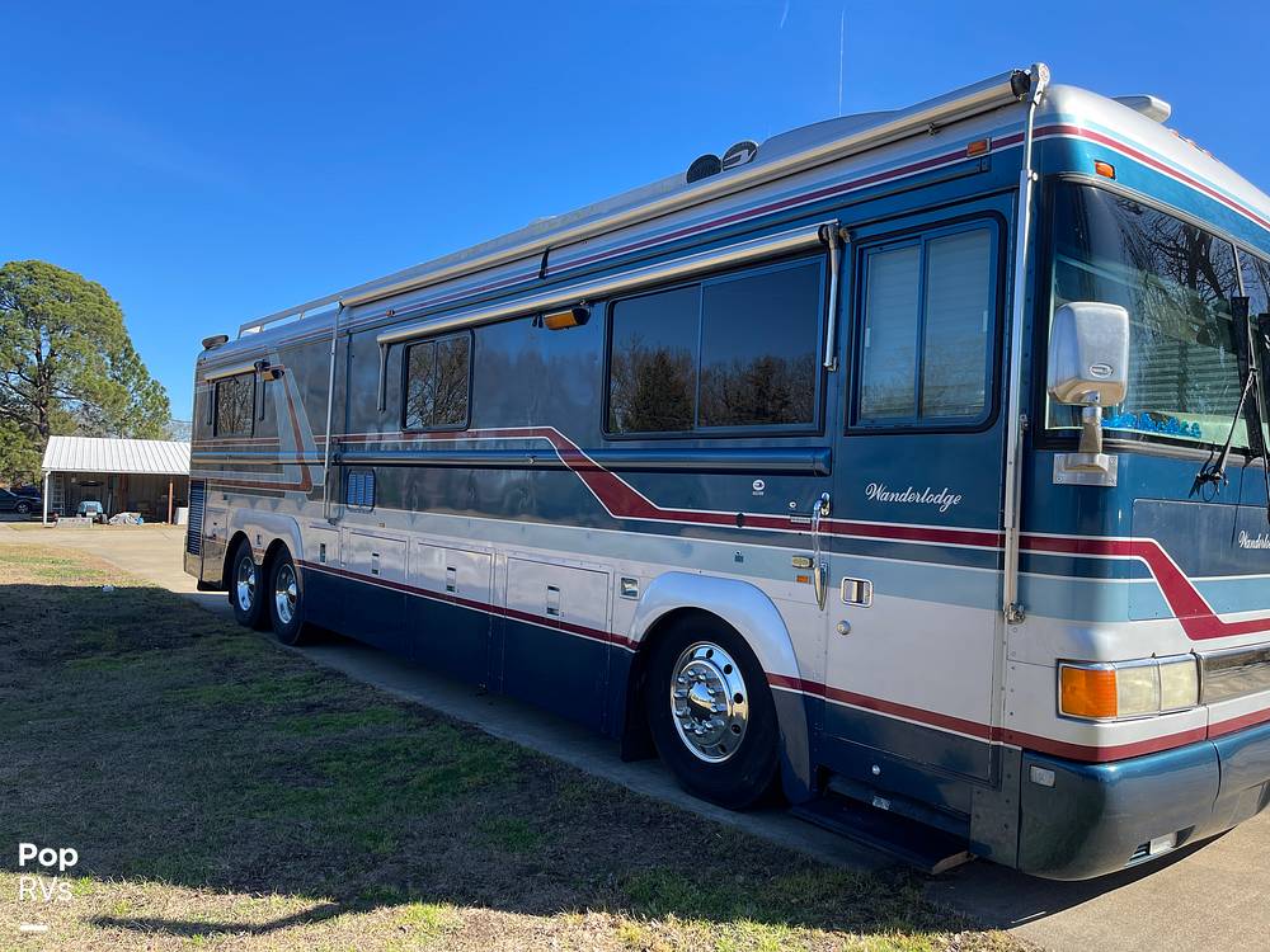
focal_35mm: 26
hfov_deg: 67.3
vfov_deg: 53.1
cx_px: 635
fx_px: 954
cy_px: 476
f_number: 1.6
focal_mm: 5.1
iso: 50
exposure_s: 1/2123
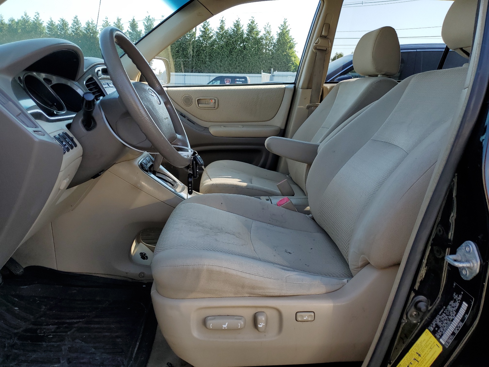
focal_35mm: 26
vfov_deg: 53.1
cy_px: 184
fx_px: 367
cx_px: 244
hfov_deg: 67.3
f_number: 1.5
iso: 50
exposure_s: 1/667
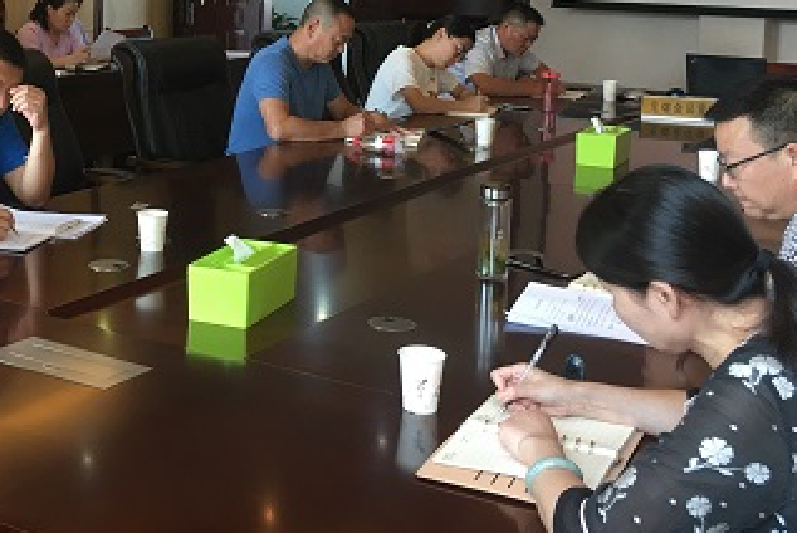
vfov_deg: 23.3
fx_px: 1263
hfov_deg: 34.4
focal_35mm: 57
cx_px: 214
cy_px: 60
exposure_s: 1/33
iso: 40
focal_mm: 4.15
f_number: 2.2
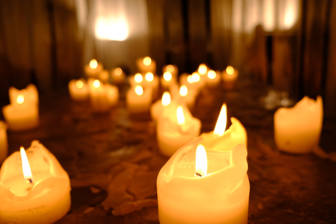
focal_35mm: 27
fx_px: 252
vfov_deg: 47.9
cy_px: 112
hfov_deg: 67.4
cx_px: 168
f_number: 2.8
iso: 320
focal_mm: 18
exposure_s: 1/60
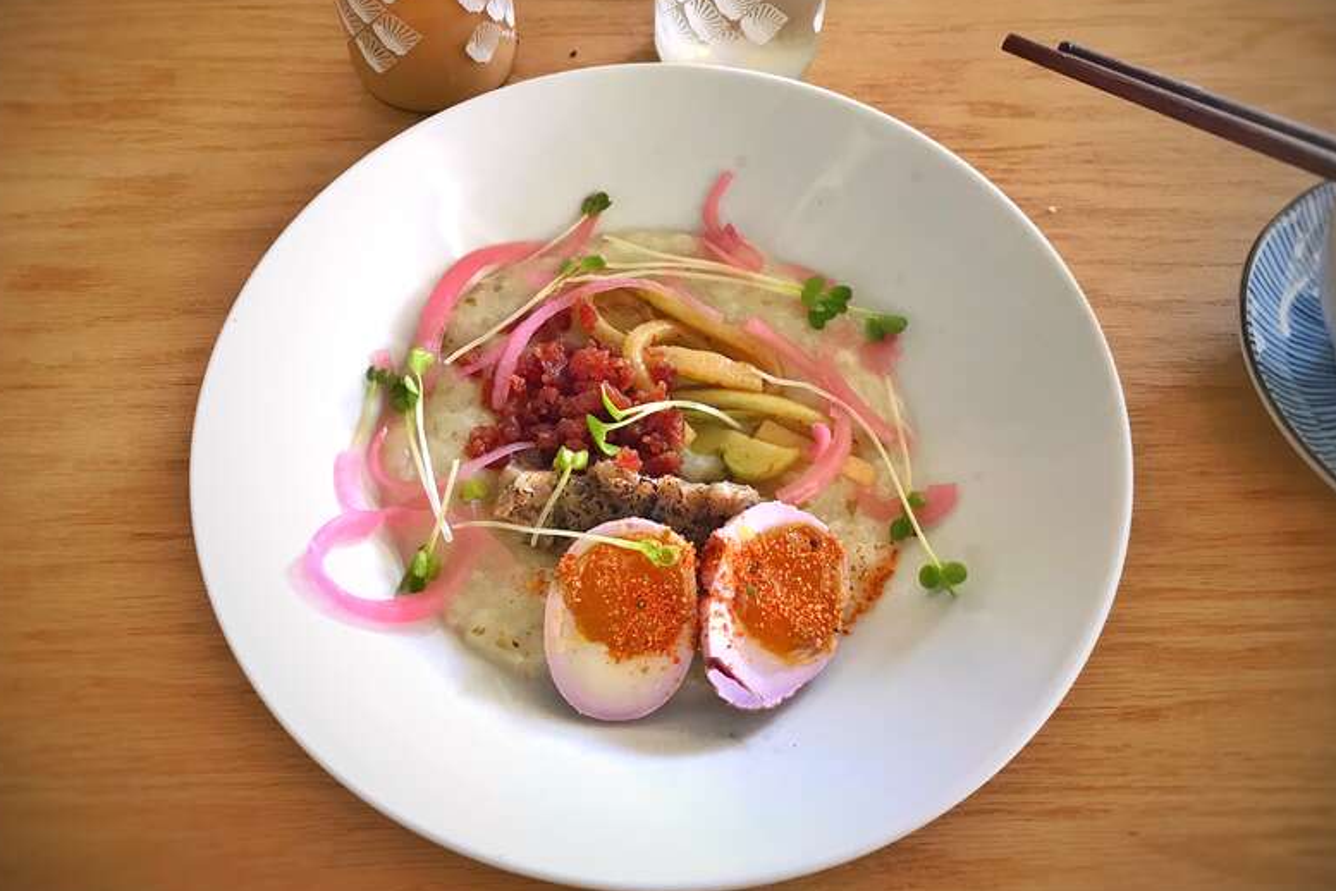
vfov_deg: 43.6
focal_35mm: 30
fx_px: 1113
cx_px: 664
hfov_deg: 61.9
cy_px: 409
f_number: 1.8
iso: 32
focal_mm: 3.99
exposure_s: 1/30
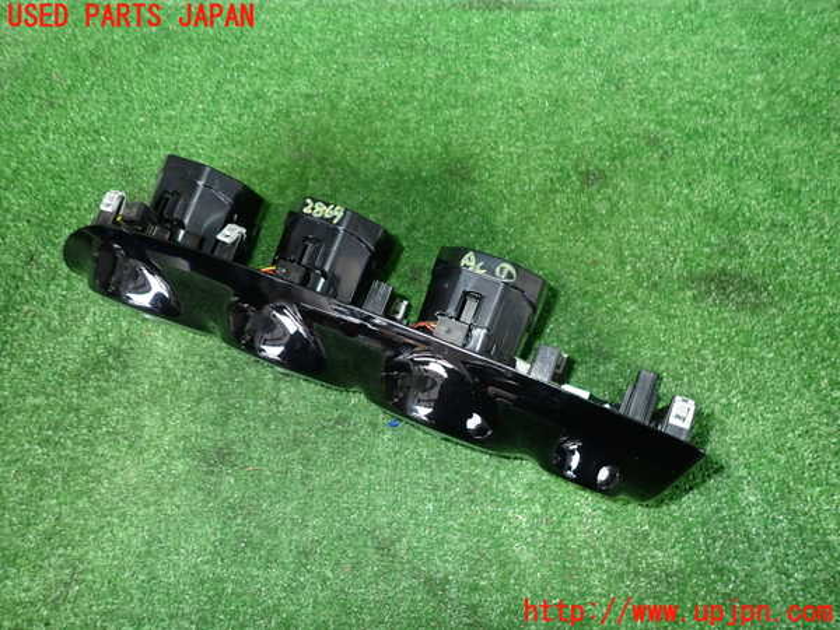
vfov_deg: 54.9
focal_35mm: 25
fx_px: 607
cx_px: 420
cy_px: 315
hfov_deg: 69.4
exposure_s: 1/30
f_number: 2
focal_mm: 4.5
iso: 200
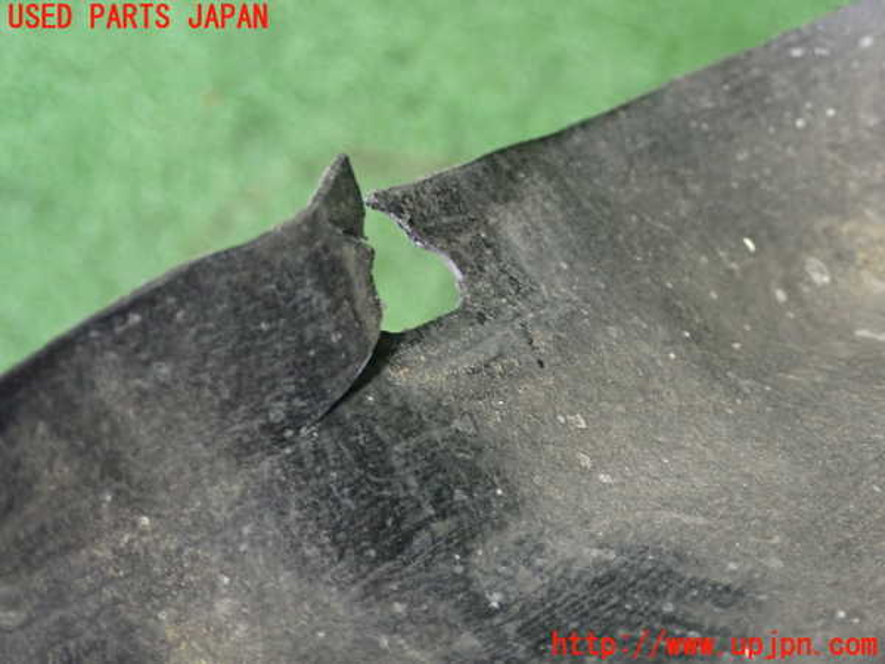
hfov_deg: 31.2
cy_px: 332
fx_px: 1585
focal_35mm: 62
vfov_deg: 23.7
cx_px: 442
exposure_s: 1/15
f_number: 3.6
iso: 800
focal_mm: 11.09
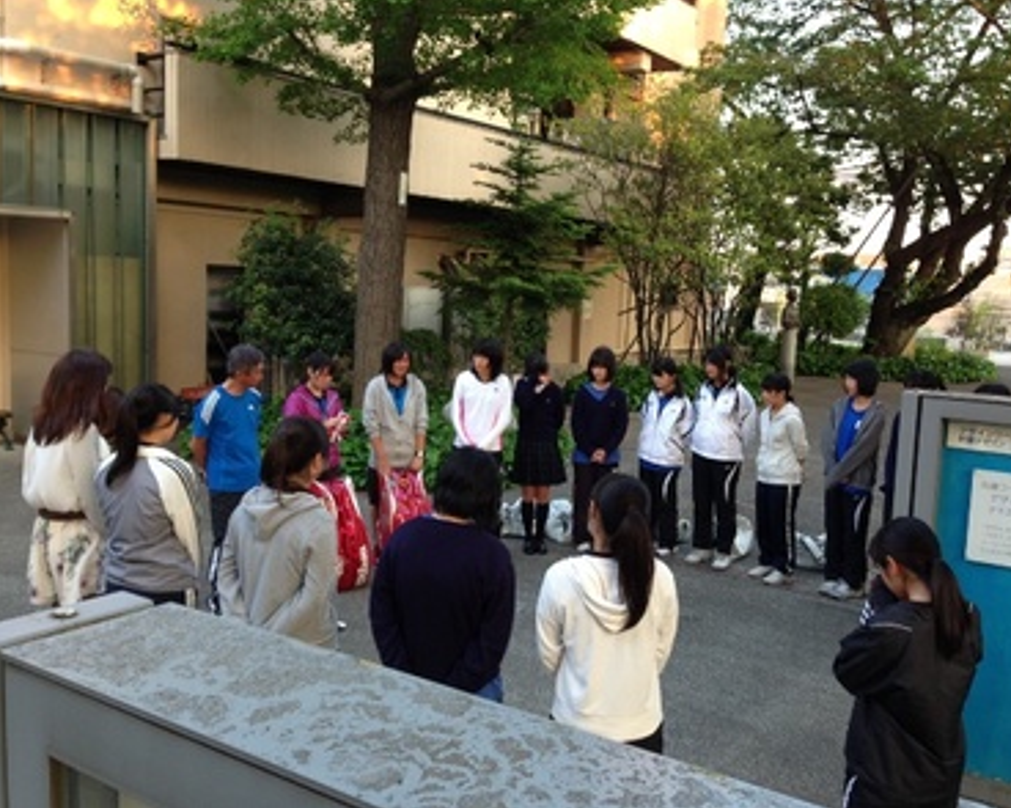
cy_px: 399
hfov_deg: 51.5
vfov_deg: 42.2
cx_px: 541
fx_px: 1047
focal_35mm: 35
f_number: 2.4
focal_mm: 4.13
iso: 50
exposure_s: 1/30
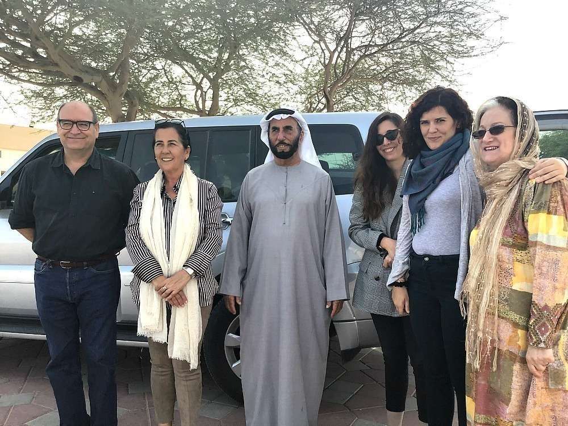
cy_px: 213
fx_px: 509
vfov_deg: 45.4
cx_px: 284
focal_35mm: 31
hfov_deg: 58.4
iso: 25
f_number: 2.4
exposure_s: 1/554
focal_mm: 3.3
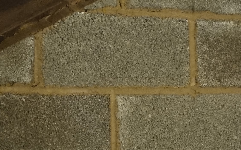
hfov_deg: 21.1
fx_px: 644
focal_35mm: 98
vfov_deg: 13.3
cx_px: 167
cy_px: 106
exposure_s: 1/20
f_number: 1.8
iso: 1250
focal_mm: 5.4
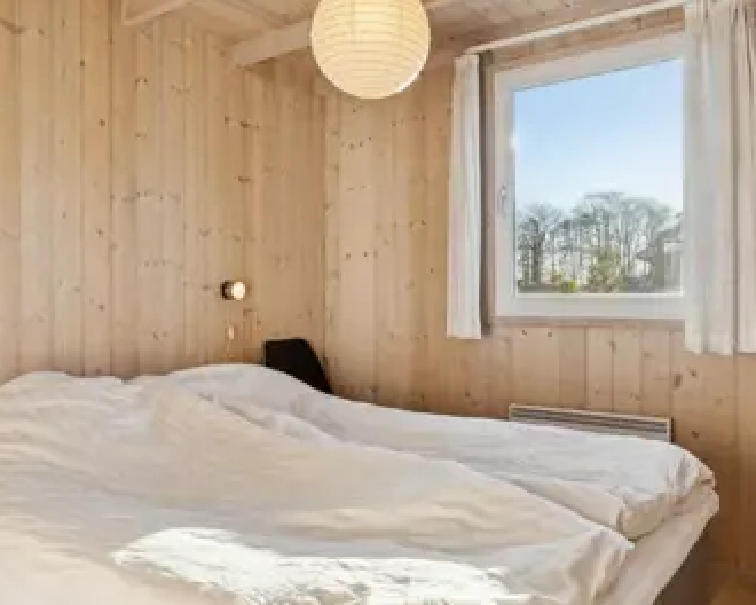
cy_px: 312
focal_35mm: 29
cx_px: 408
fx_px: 658
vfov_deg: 49.3
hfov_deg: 59.6
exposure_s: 1/50
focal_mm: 11.5
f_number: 7.1
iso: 320
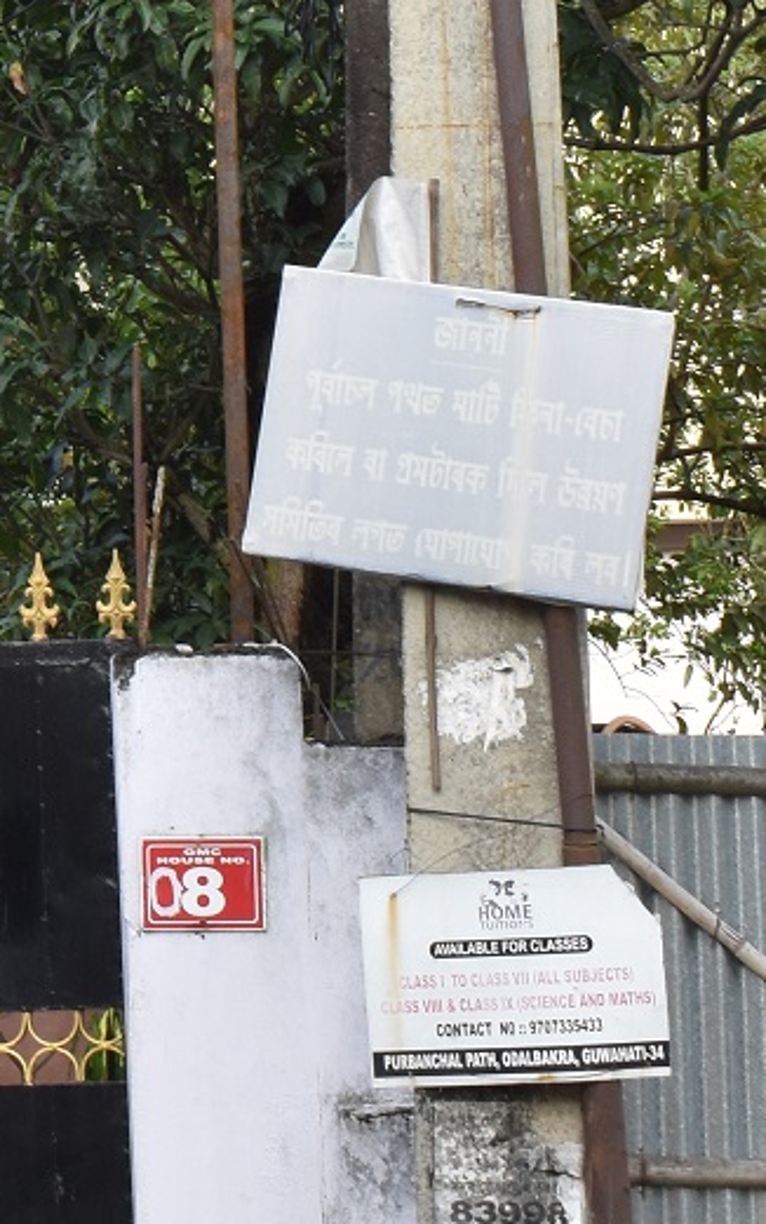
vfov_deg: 15.6
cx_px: -559
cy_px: 25
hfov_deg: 9.5
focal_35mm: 132
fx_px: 4405
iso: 320
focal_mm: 24
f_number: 9
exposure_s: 1/80
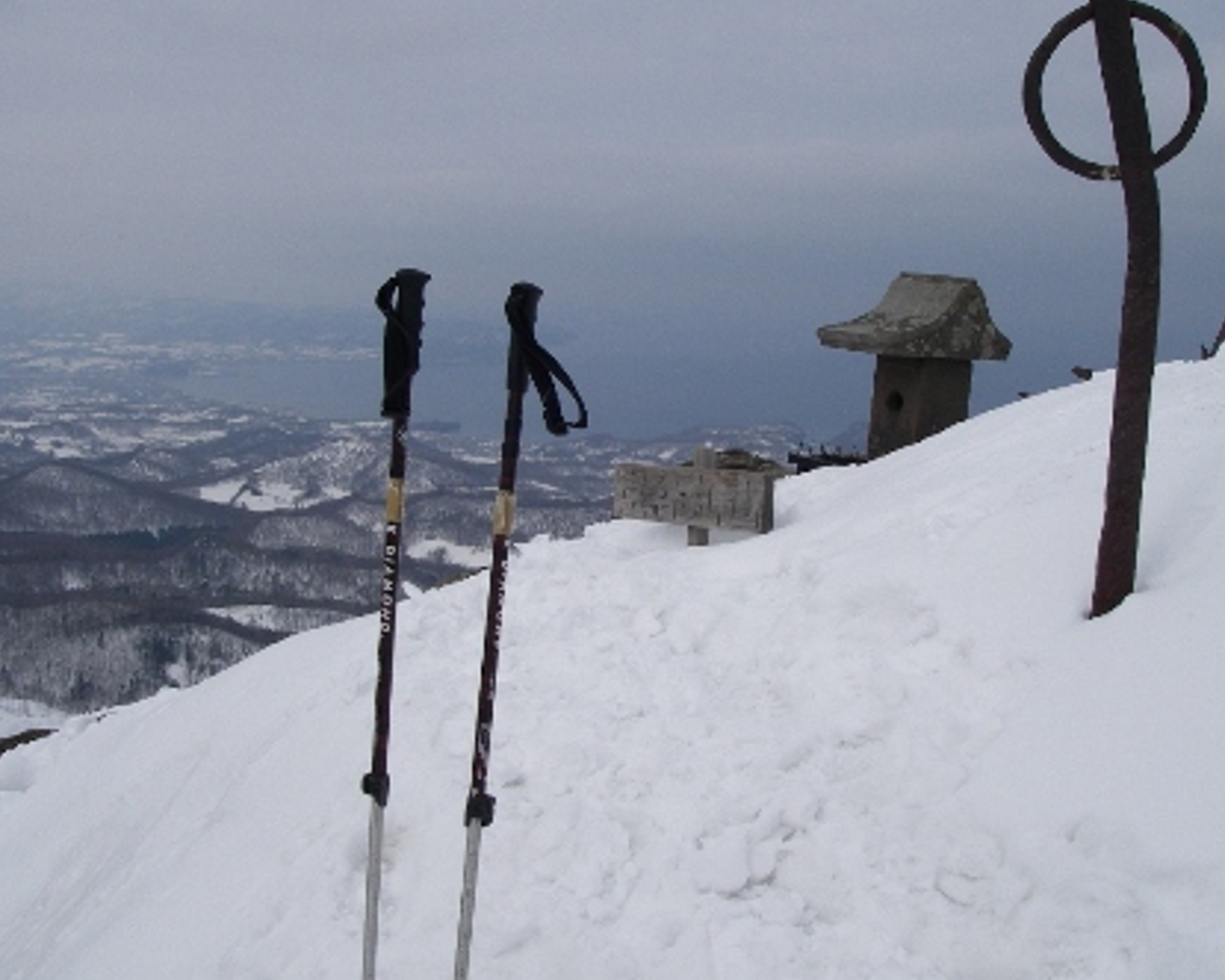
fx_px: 1450
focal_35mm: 40
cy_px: 493
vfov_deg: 37.3
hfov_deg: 45.8
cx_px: 646
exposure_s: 1/800
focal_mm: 6.3
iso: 80
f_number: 6.6
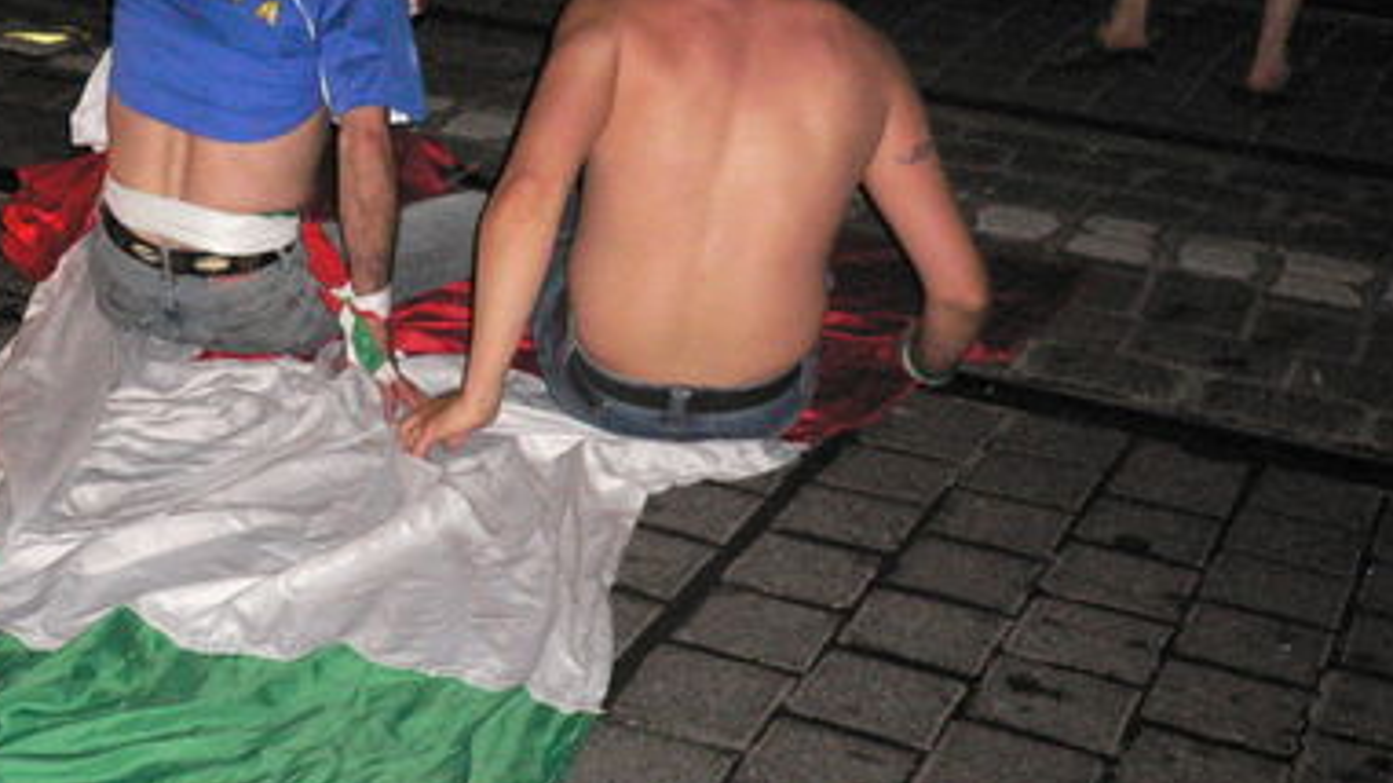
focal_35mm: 64
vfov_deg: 18.7
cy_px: 252
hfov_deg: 32.3
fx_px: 2363
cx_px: 355
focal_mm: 5.8
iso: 400
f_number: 2.8
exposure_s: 1/60
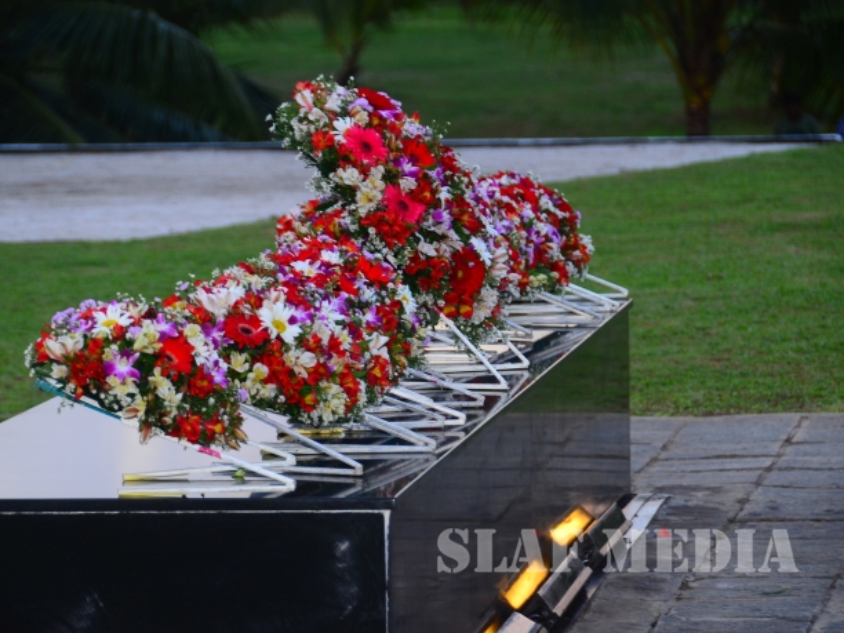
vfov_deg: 6.9
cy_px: 315
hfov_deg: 9.2
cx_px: 372
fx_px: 5218
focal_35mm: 214
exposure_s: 1/50
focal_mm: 130
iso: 400
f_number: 5.6
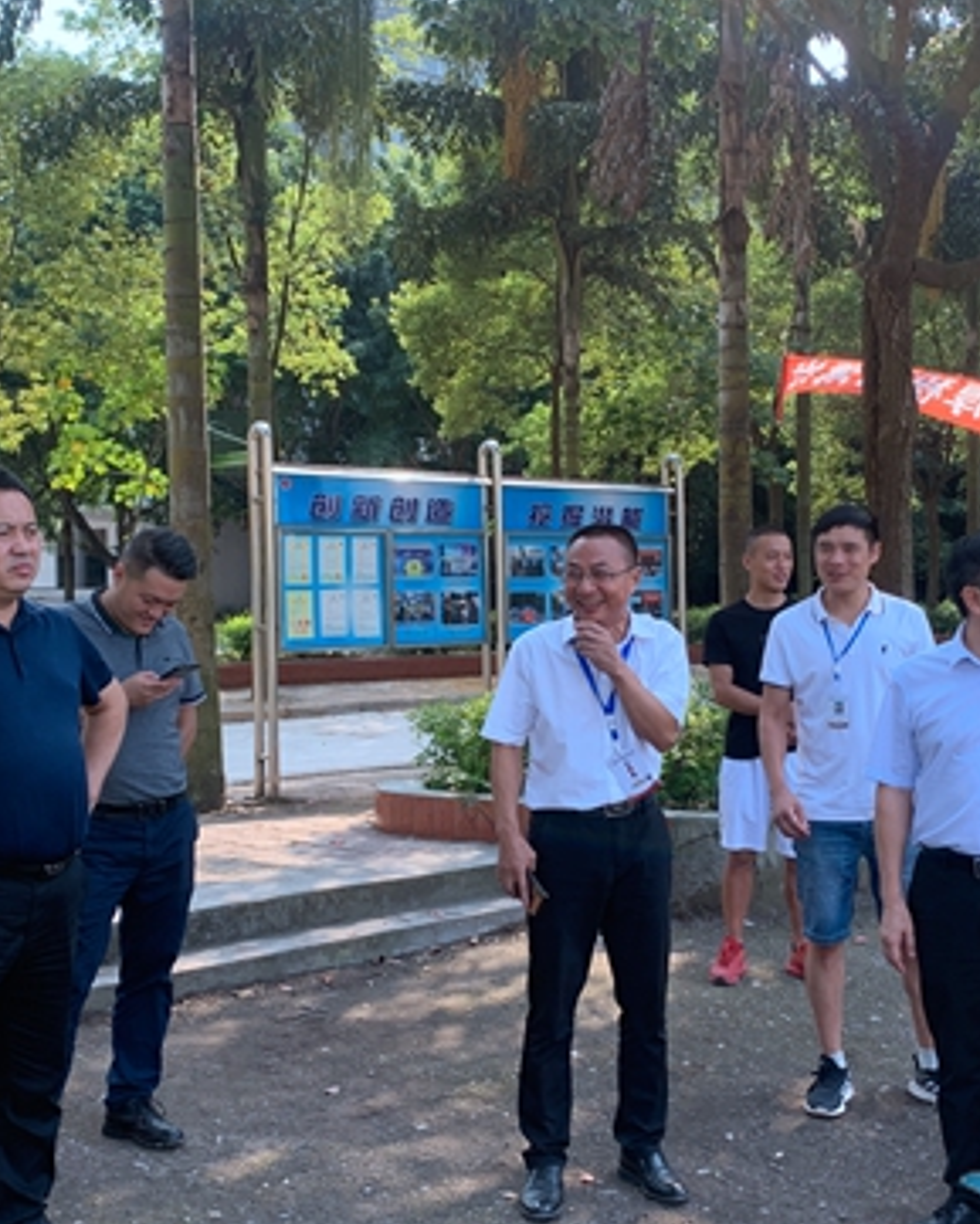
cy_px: 617
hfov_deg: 33.4
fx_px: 1631
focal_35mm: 45
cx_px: 539
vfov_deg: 41.1
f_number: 1.8
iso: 25
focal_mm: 4.25
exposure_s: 1/408
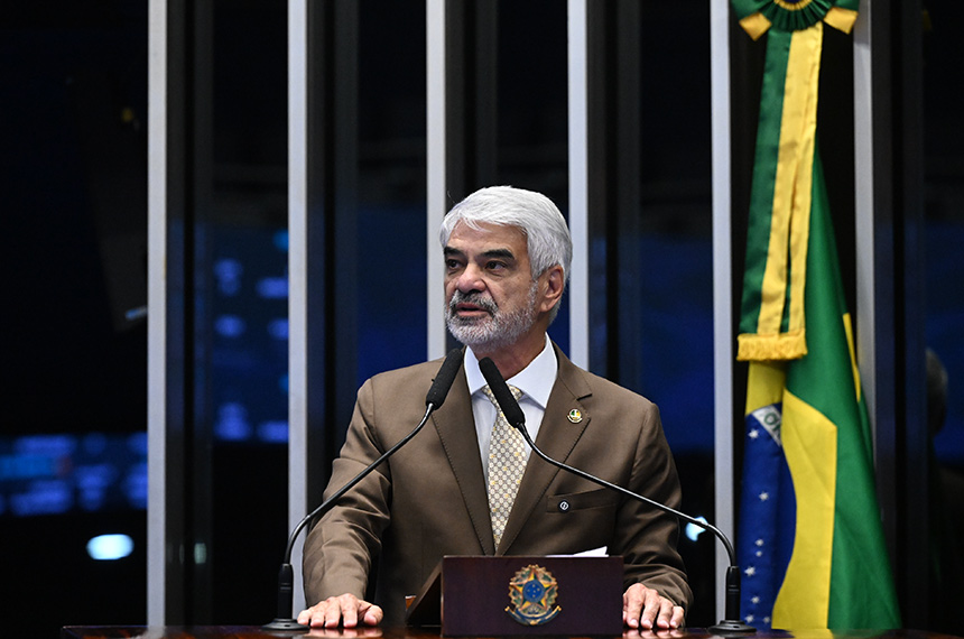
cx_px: 482
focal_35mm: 155
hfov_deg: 13.3
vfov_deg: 8.8
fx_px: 4143
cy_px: 320
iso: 6400
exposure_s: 1/200
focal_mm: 155
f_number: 4
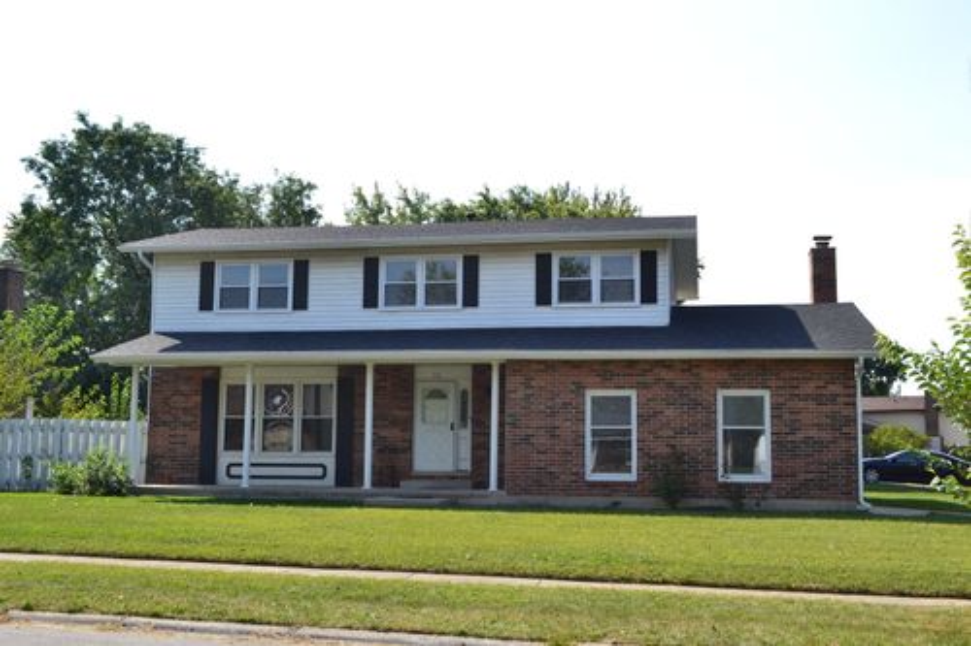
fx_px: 1132
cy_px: 323
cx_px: 486
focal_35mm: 42
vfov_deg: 31.9
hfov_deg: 46.4
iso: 400
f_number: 10
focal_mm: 28
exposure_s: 1/320
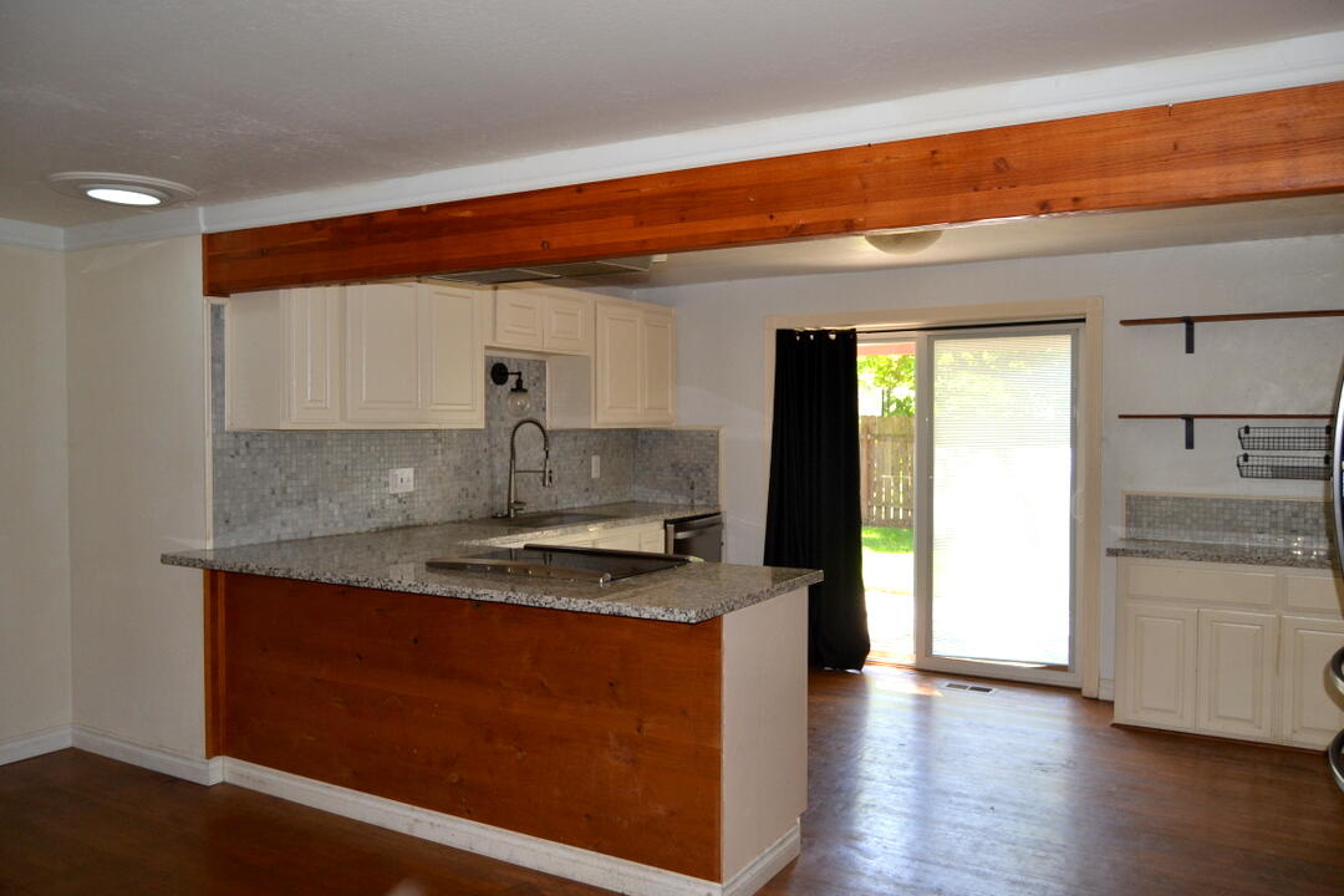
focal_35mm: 27
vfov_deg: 47.9
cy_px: 448
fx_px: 1008
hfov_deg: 67.4
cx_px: 672
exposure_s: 1/100
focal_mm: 18
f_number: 4
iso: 400
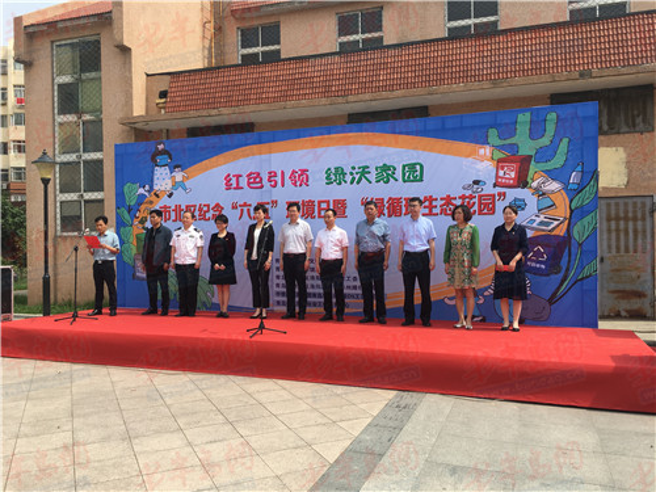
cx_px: 328
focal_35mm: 29
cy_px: 246
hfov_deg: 61.7
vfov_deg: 48.2
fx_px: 550
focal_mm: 4.15
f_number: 2.2
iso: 25
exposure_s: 1/1083
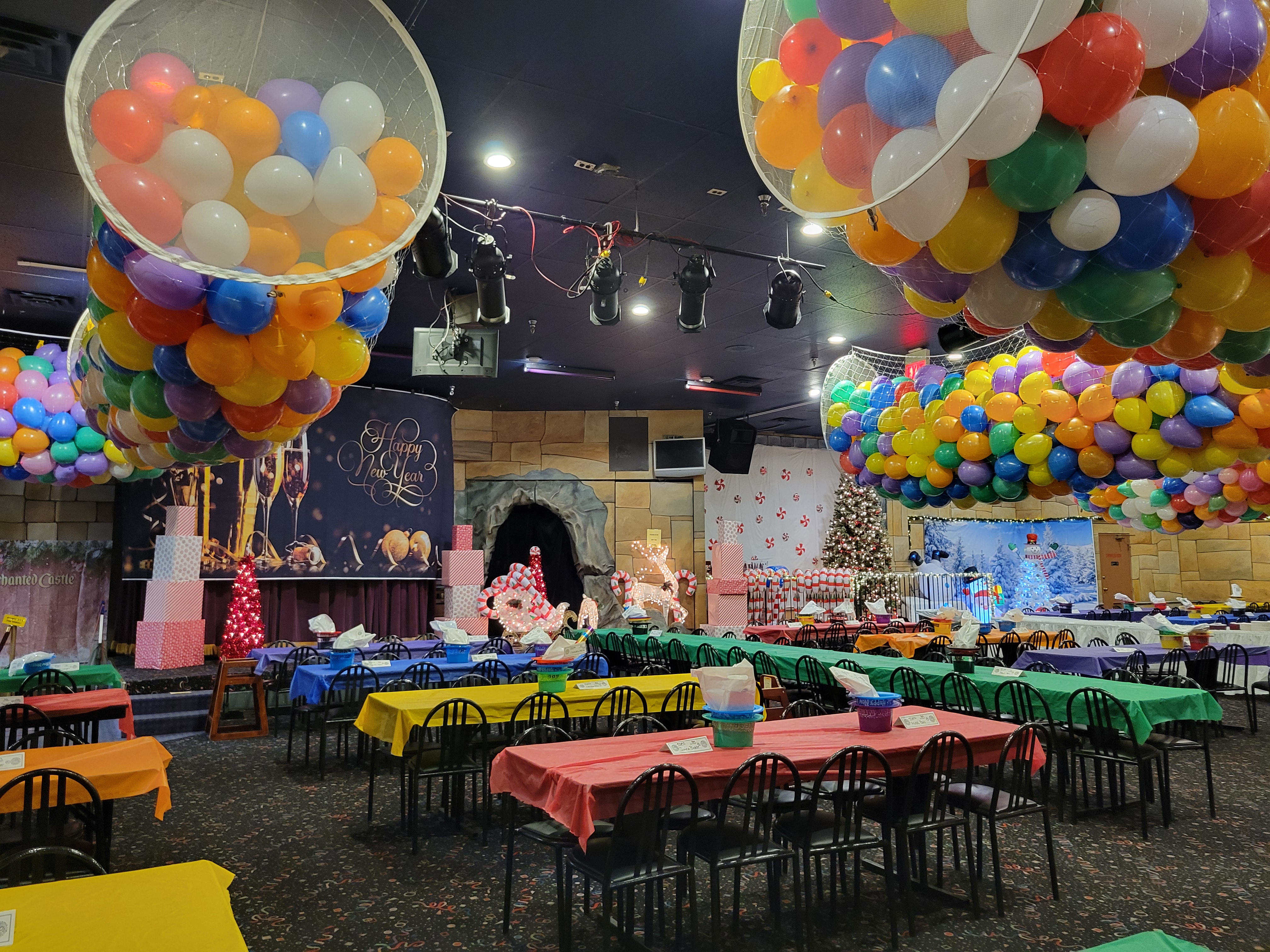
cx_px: 635
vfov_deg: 53.1
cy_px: 476
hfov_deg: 67.3
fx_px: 954
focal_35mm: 26
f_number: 1.8
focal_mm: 5.4
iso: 640
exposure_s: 1/40
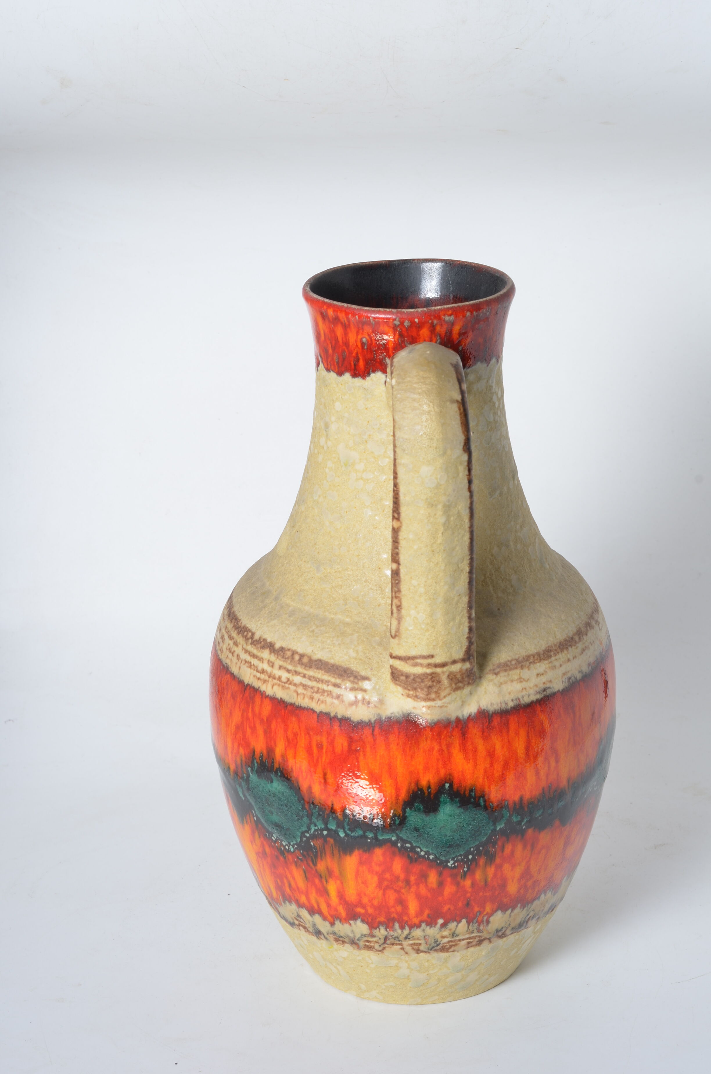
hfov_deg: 18.1
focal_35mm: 75
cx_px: 356
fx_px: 2232
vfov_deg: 27.0
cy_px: 537
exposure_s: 1/125
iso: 100
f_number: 11
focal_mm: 50
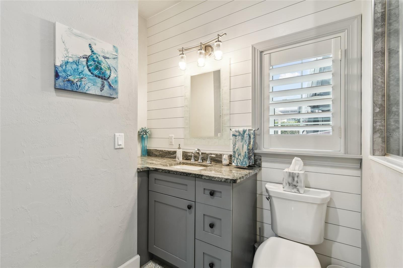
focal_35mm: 15
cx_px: 202
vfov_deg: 77.3
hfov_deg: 100.4
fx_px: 168
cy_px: 134
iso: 100
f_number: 7.1
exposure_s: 1/3.33
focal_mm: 10
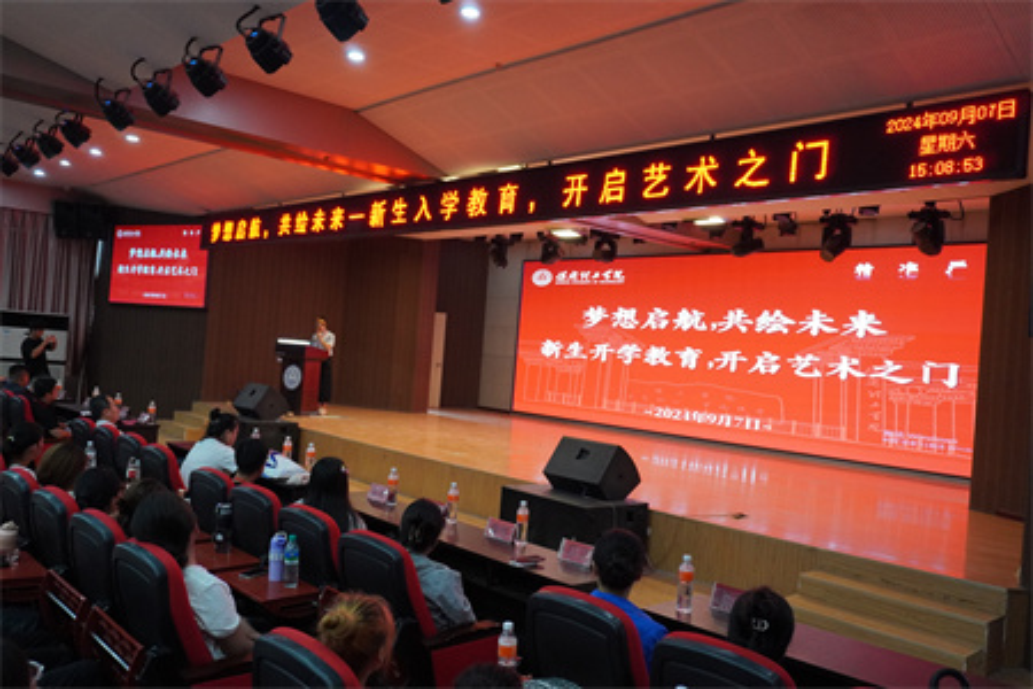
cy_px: 344
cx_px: 516
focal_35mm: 30
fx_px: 861
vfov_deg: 43.6
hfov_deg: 61.9
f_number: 4
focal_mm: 20
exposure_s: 1/160
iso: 2000
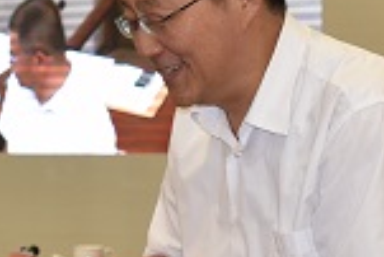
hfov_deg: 9.1
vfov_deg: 6.1
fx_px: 2402
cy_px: 210
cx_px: 51
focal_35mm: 225
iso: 800
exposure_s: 1/100
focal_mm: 50
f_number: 5
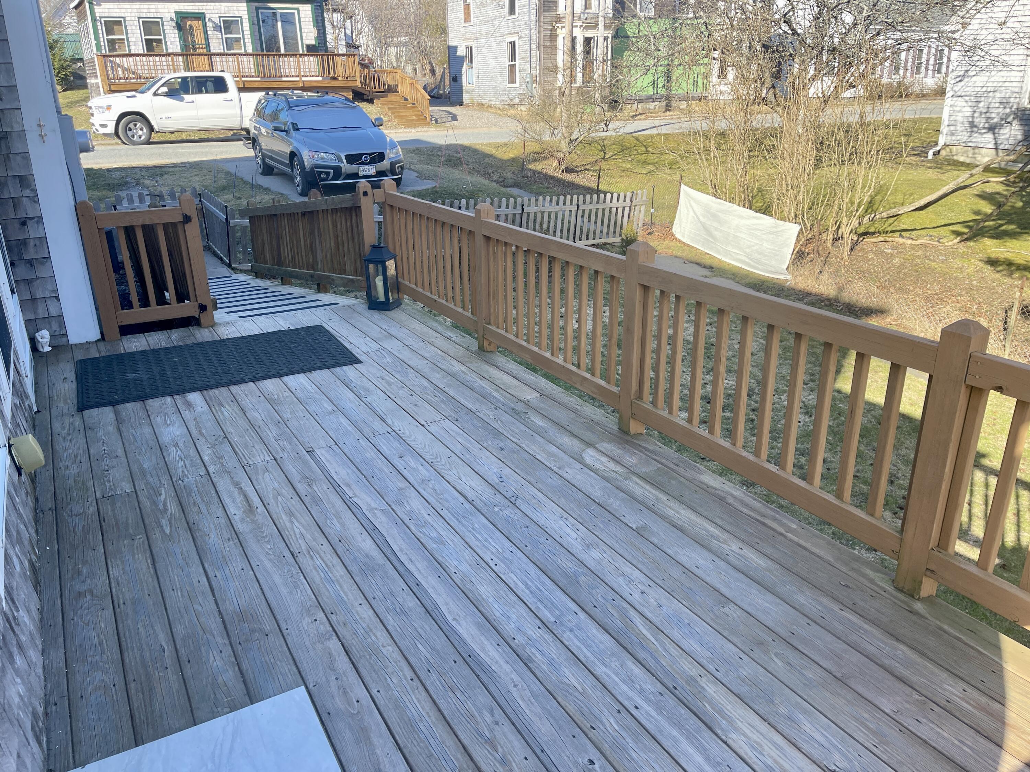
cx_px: 515
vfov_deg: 54.9
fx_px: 744
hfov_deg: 69.4
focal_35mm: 25
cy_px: 386
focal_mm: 5.1
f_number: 1.6
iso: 32
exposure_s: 1/618
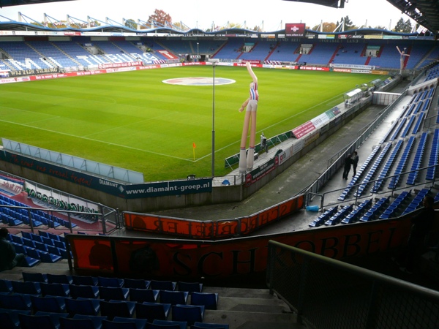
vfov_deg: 49.7
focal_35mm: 28
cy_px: 164
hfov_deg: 63.4
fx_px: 355
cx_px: 220
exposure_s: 1/400
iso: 100
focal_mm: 4.6
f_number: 2.8
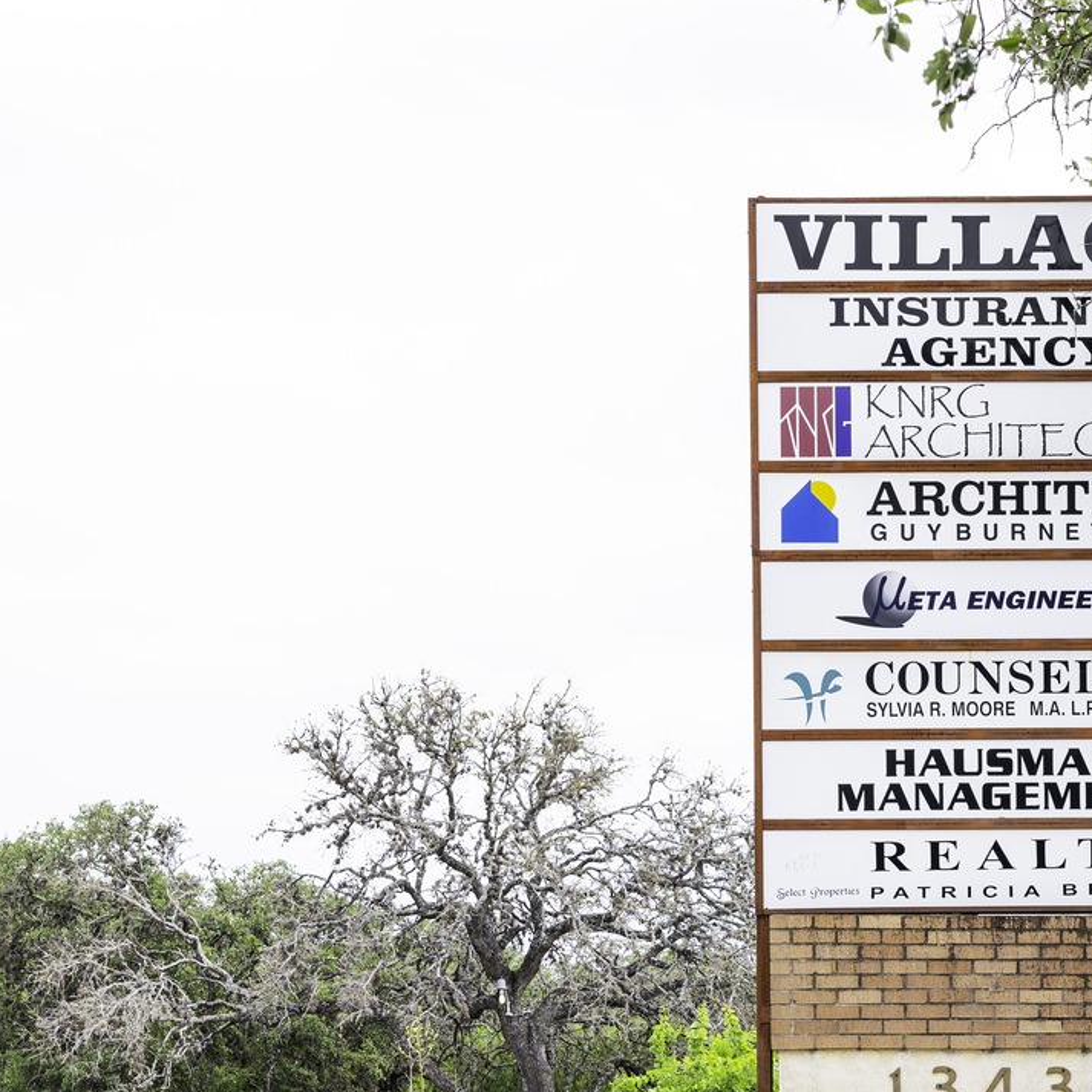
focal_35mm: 83
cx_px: 1008
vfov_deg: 20.8
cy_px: 746
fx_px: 2962
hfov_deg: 20.4
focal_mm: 43
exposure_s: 1/400
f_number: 7.1
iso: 250
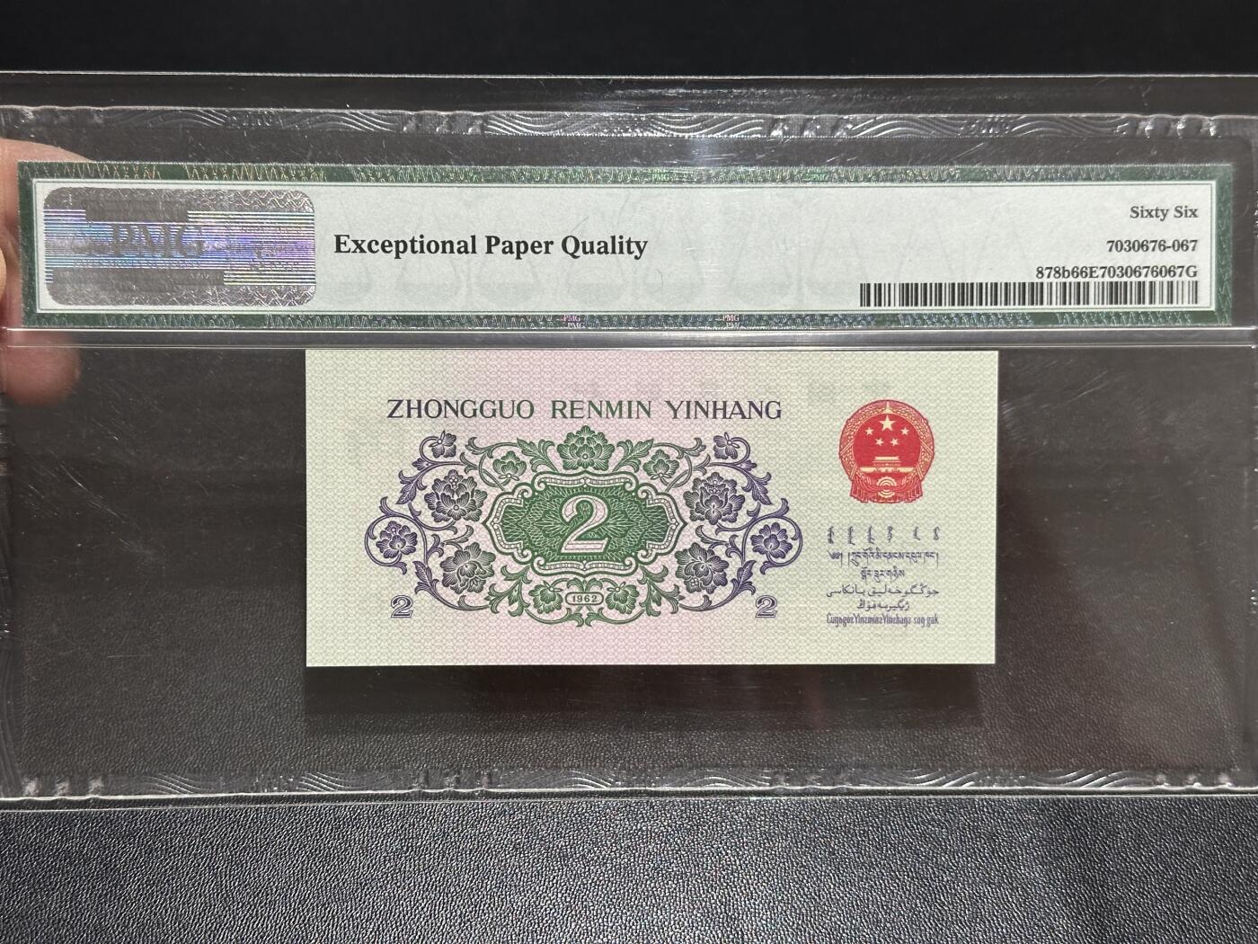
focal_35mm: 48
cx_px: 629
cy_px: 472
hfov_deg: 39.7
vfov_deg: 30.3
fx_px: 1744
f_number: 1.78
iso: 125
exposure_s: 1/50
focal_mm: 6.86
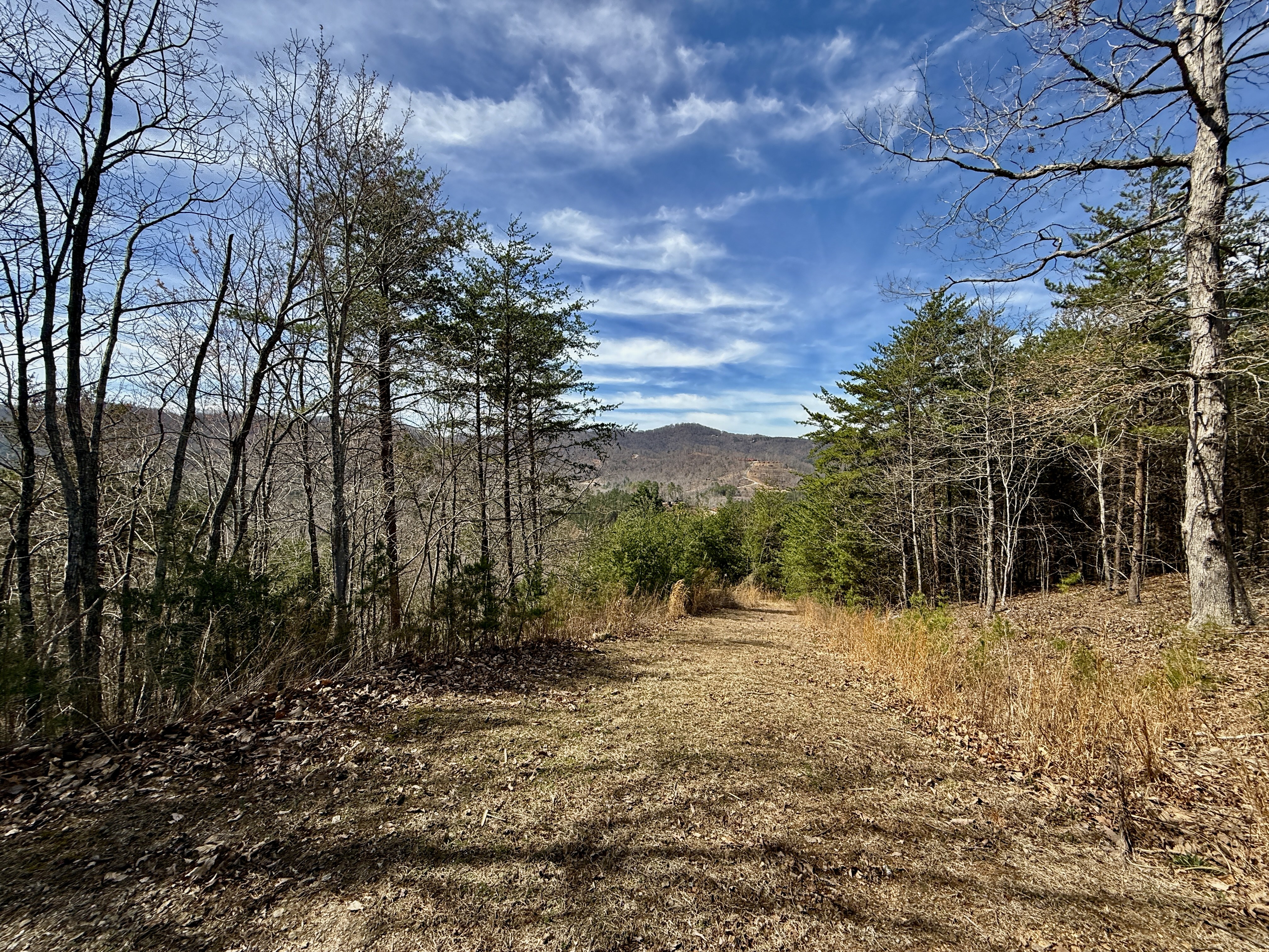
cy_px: 476
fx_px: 513
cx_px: 634
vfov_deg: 85.7
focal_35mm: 14
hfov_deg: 102.1
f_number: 2.2
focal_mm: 2.22
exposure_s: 1/1572
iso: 50
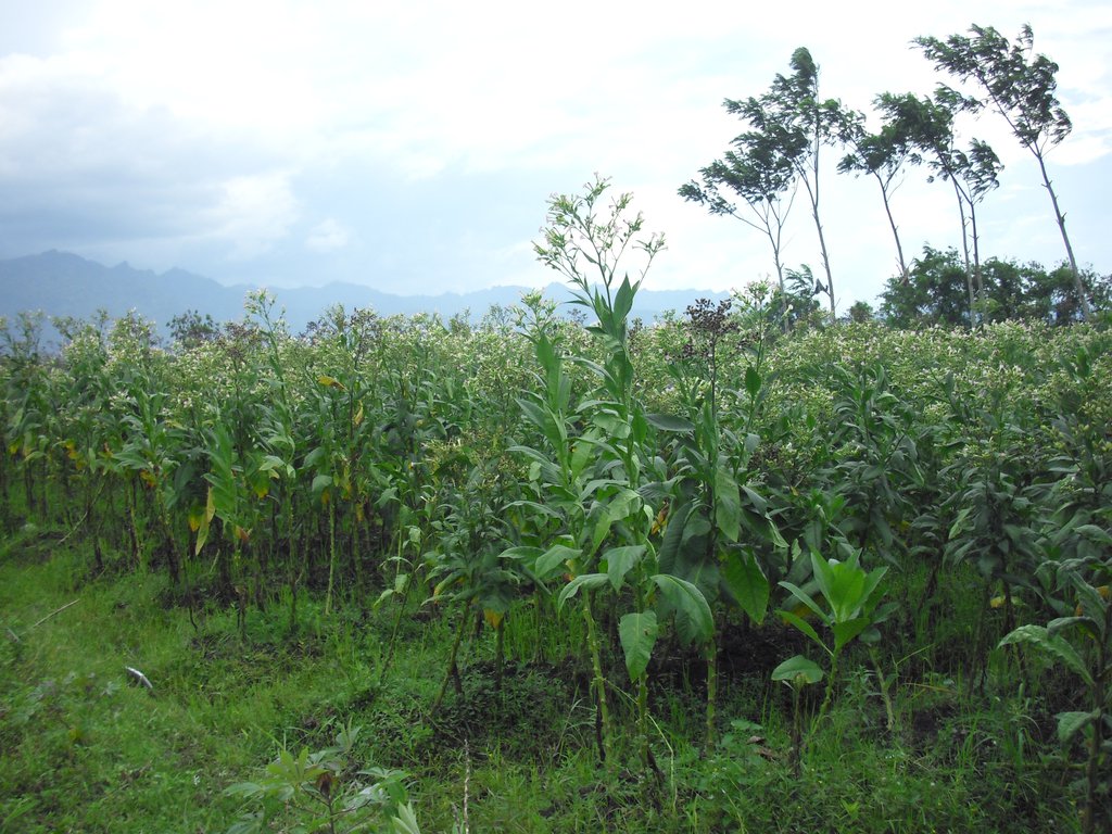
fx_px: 1221
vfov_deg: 37.7
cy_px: 417
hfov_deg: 49.0
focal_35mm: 38
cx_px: 556
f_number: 8
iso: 100
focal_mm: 6.2
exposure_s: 1/160
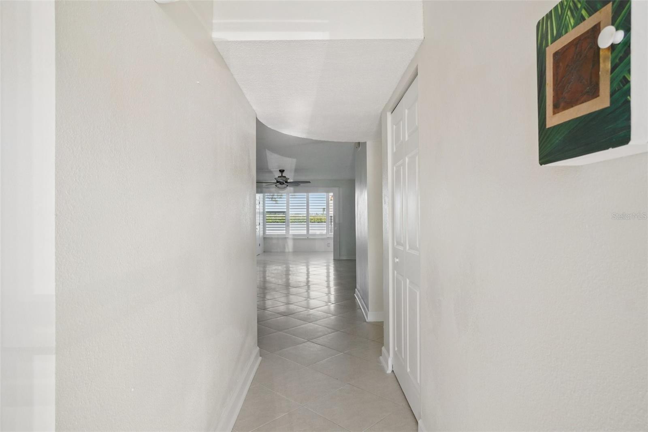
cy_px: 216
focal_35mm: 20
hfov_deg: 85.4
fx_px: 351
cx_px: 324
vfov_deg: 63.2
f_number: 8
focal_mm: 13
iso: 125
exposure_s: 1/30
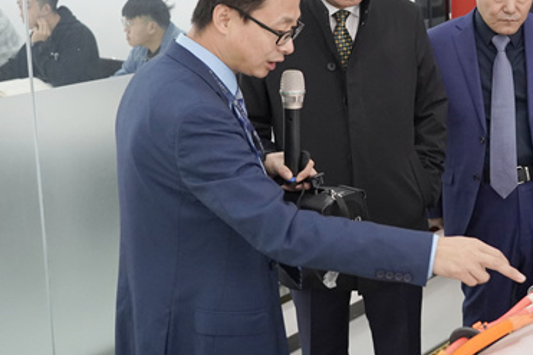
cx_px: 468
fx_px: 1006
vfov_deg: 19.7
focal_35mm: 68
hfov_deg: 28.6
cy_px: 61
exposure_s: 1/160
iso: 4000
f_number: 4
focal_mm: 33
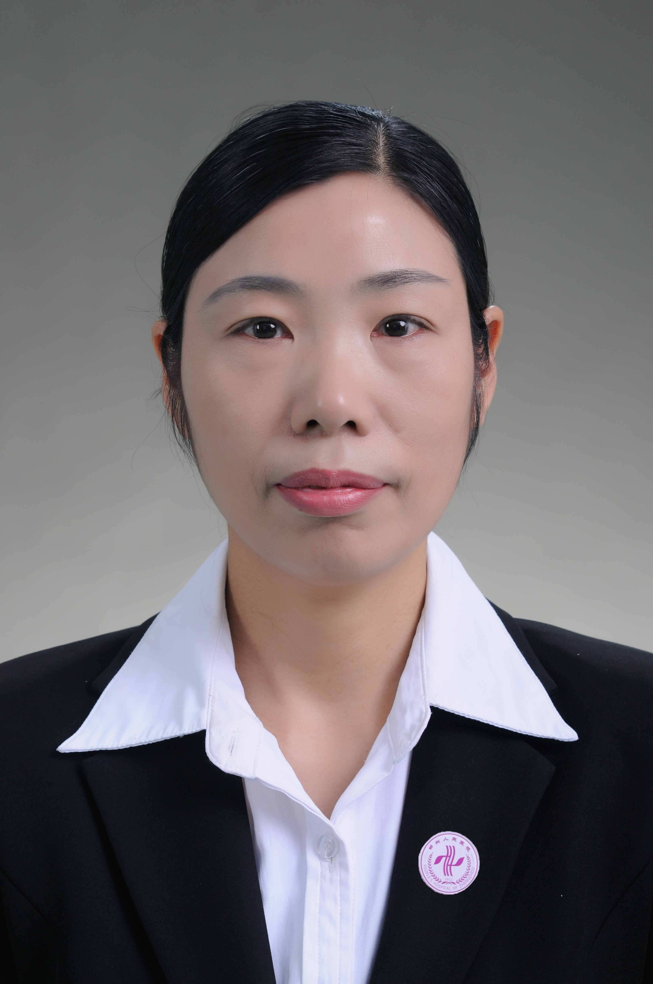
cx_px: 326
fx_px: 3478
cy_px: 492
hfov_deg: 10.7
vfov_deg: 16.1
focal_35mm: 128
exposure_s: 1/125
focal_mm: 85
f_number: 5.6
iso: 160
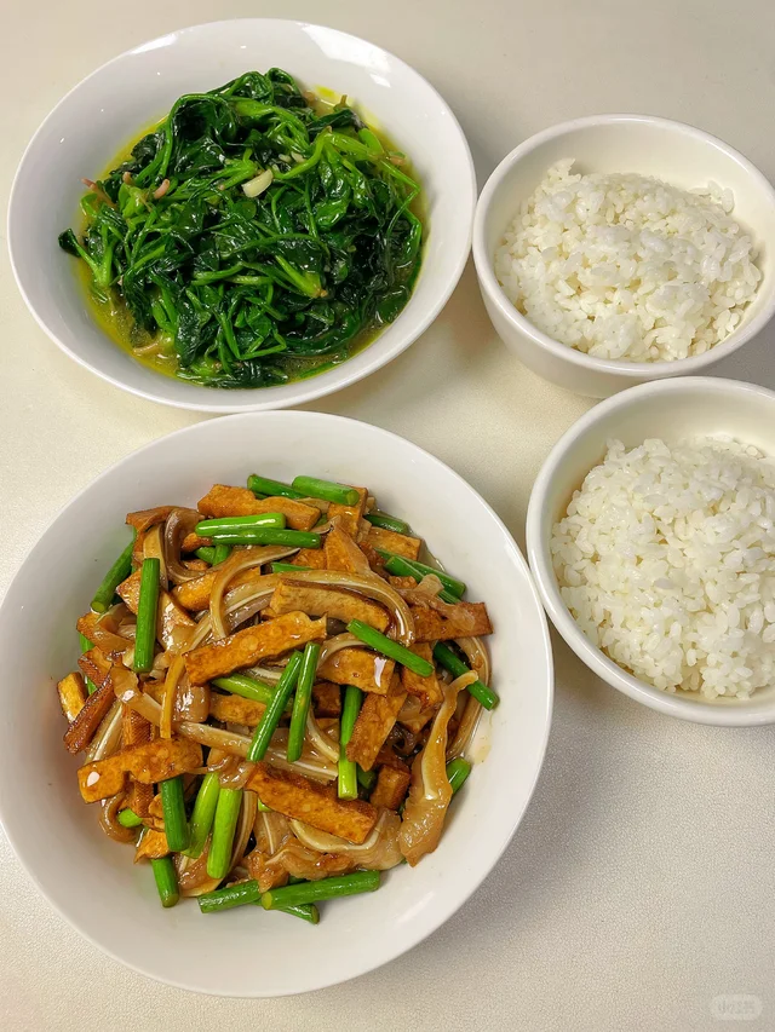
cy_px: 516
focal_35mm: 26
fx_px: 776
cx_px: 388
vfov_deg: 67.3
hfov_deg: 53.1
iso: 32
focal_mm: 4.2
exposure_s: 1/257
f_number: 1.6
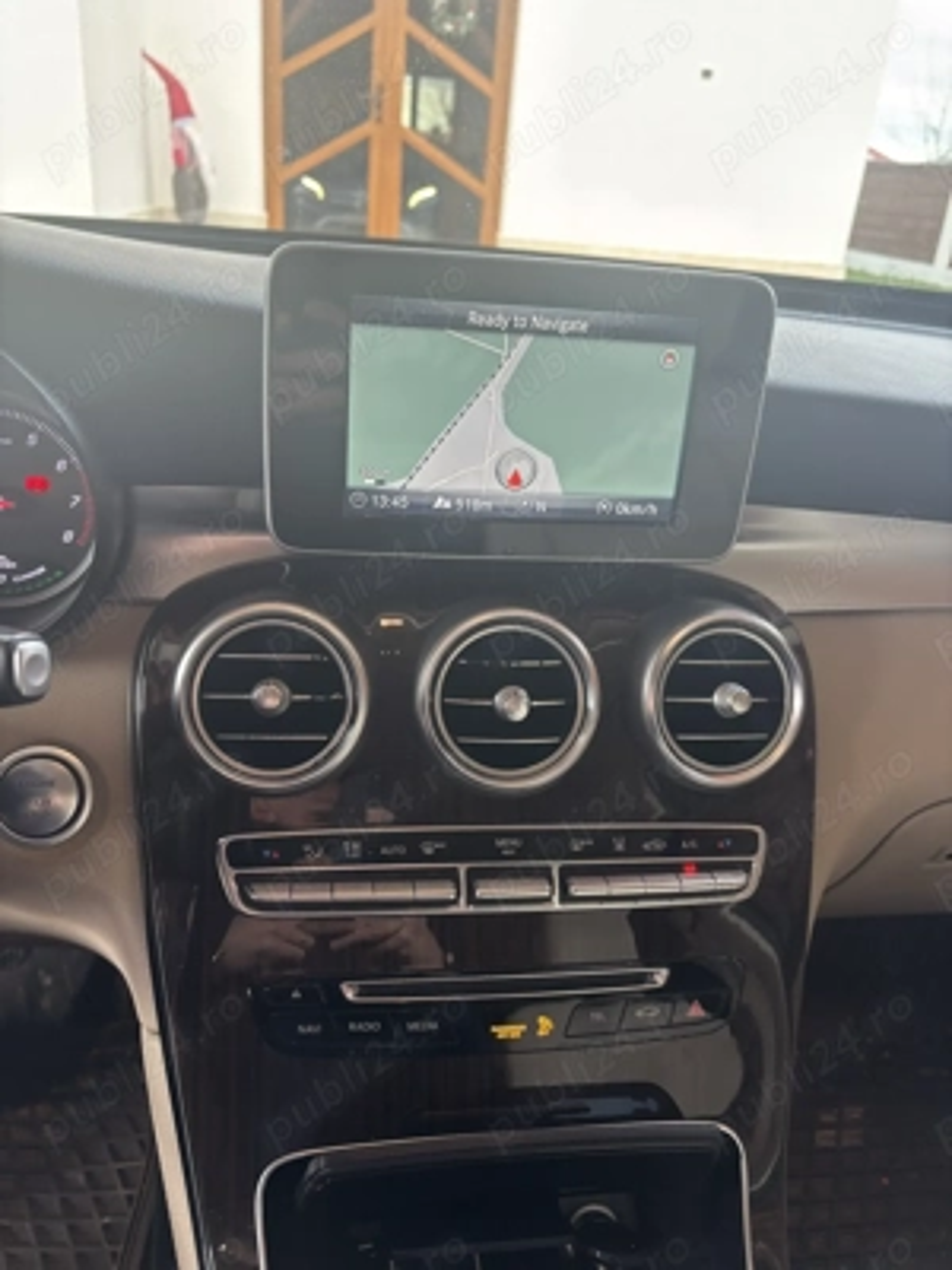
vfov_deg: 67.3
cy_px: 635
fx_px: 953
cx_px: 476
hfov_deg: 53.1
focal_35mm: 26
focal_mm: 5.96
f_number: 1.6
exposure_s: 1/64
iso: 50
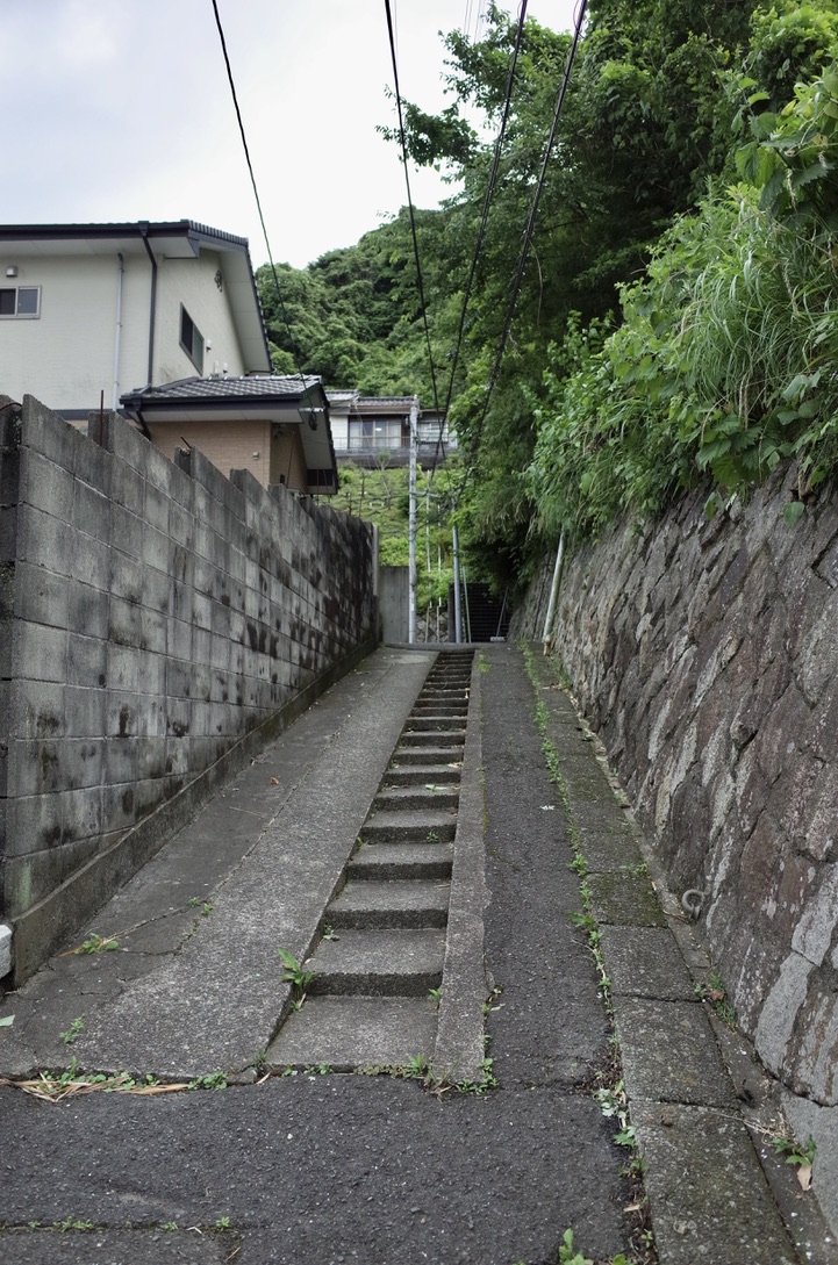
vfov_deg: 65.6
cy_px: 632
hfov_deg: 46.2
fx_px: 982
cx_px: 419
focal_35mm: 28
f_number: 2.8
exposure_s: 1/400
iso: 200
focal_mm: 18.3
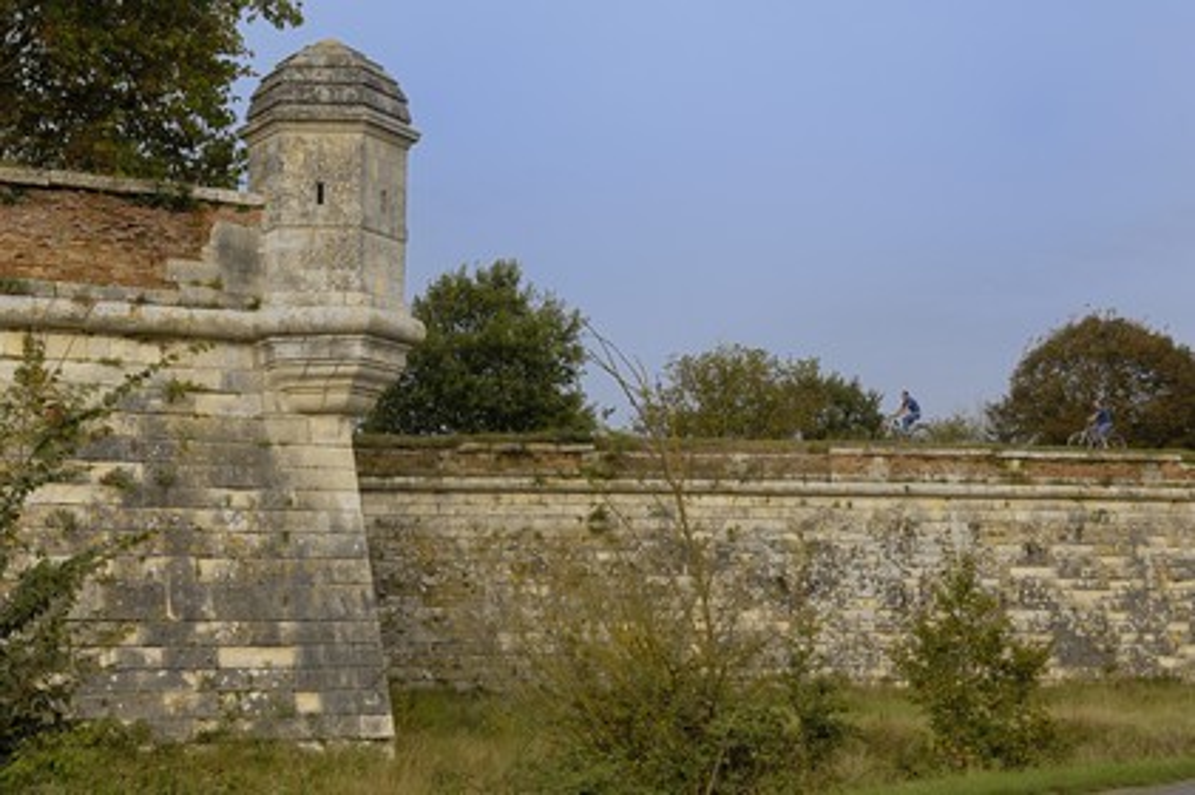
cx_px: 598
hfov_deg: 33.4
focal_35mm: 60
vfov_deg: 22.6
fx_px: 1990
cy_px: 398
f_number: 8
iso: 100
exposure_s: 1/160
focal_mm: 40
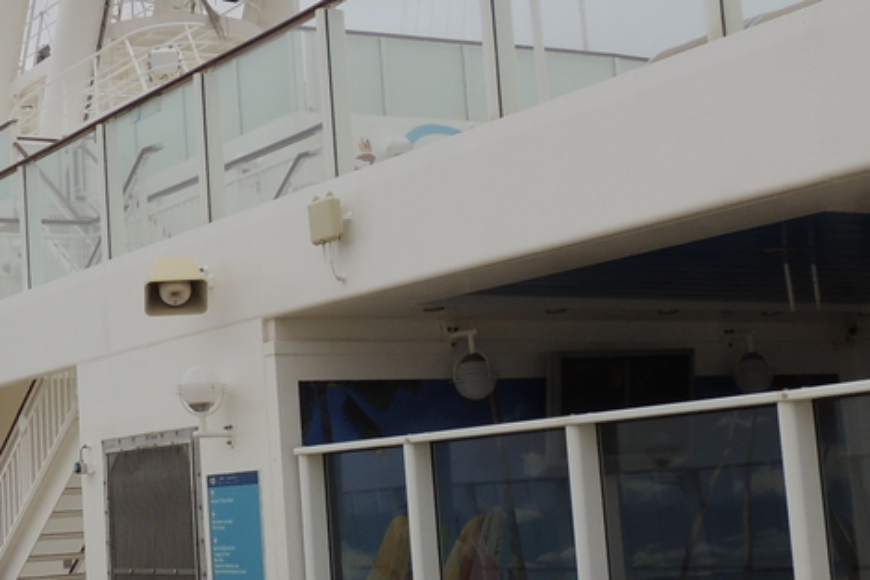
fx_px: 1643
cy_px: 296
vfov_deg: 20.0
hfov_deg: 29.0
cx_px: 181
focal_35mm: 68
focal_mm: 4.3
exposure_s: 1/1600
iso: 100
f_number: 3
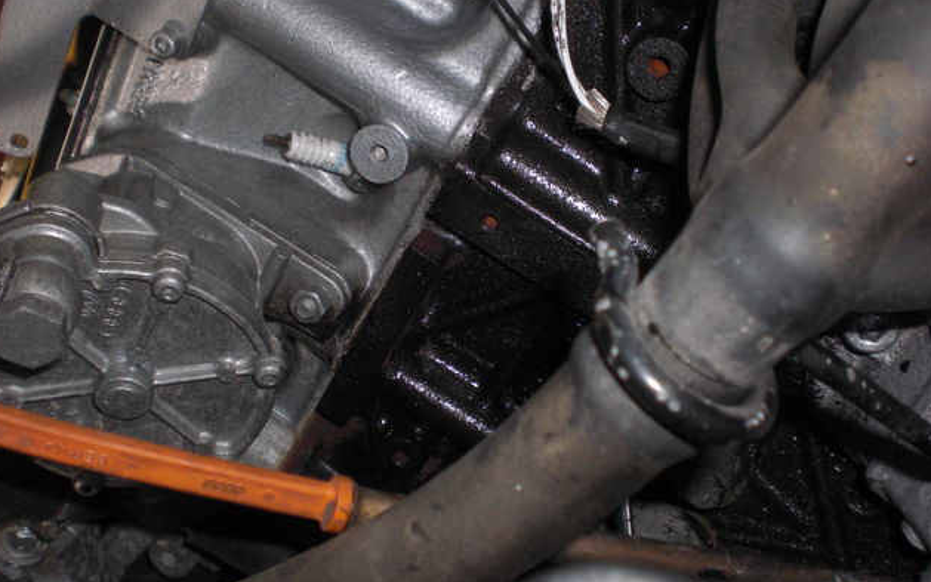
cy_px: 290
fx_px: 1040
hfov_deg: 48.2
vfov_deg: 31.2
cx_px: 465
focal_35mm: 41
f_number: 3.1
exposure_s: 1/30
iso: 100
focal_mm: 6.3
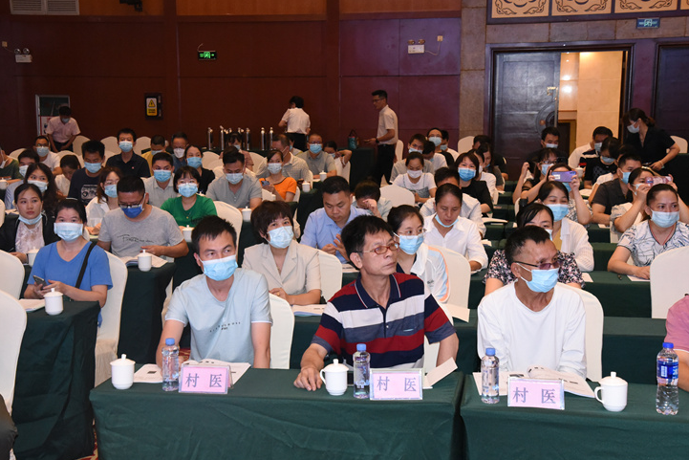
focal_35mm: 61
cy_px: 236
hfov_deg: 32.9
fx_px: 1168
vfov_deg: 22.3
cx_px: 312
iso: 6400
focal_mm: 55
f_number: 8
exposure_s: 1/200
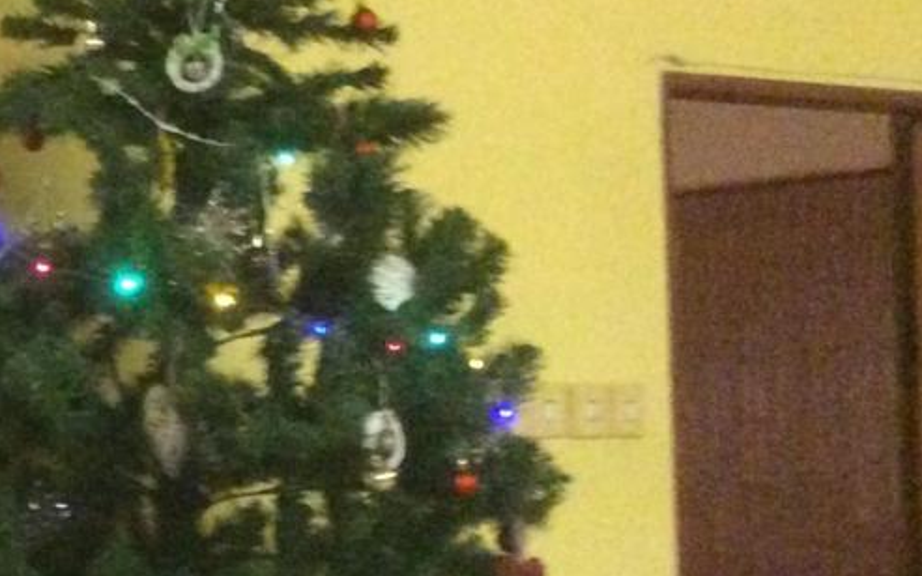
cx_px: -159
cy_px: 439
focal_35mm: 92
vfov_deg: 14.1
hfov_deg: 21.1
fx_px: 2311
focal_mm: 3.3
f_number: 2.4
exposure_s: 1/17
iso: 640
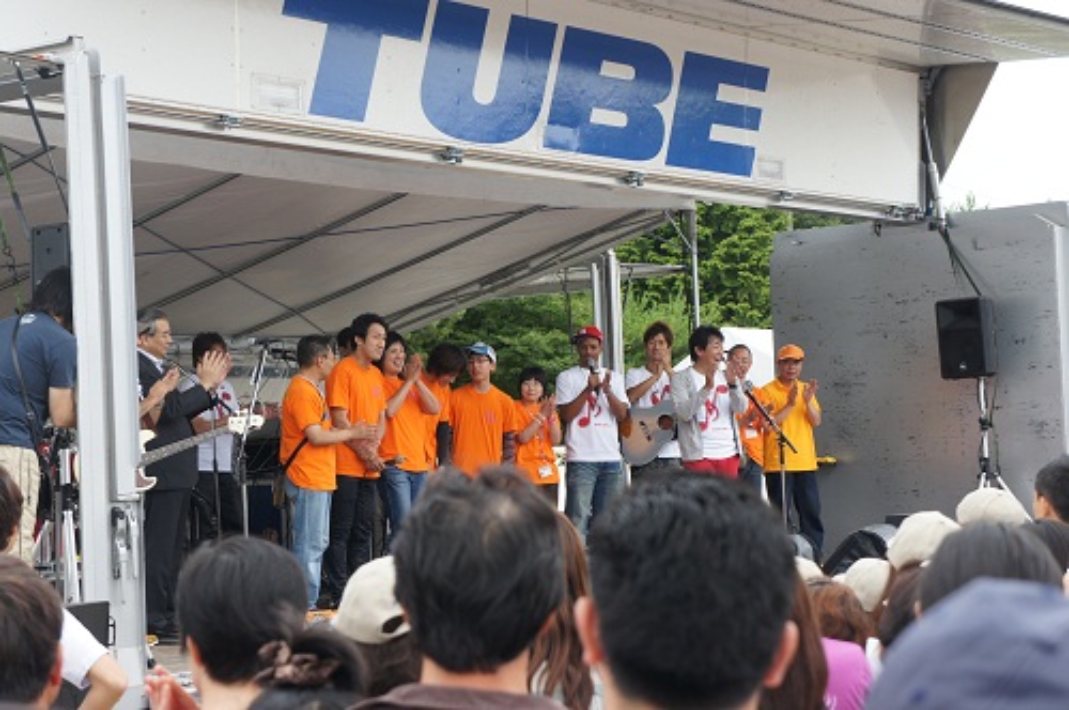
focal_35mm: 82
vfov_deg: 16.5
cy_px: 355
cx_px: 534
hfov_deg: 24.6
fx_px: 2447
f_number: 5.6
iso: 250
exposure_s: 1/160
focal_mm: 55
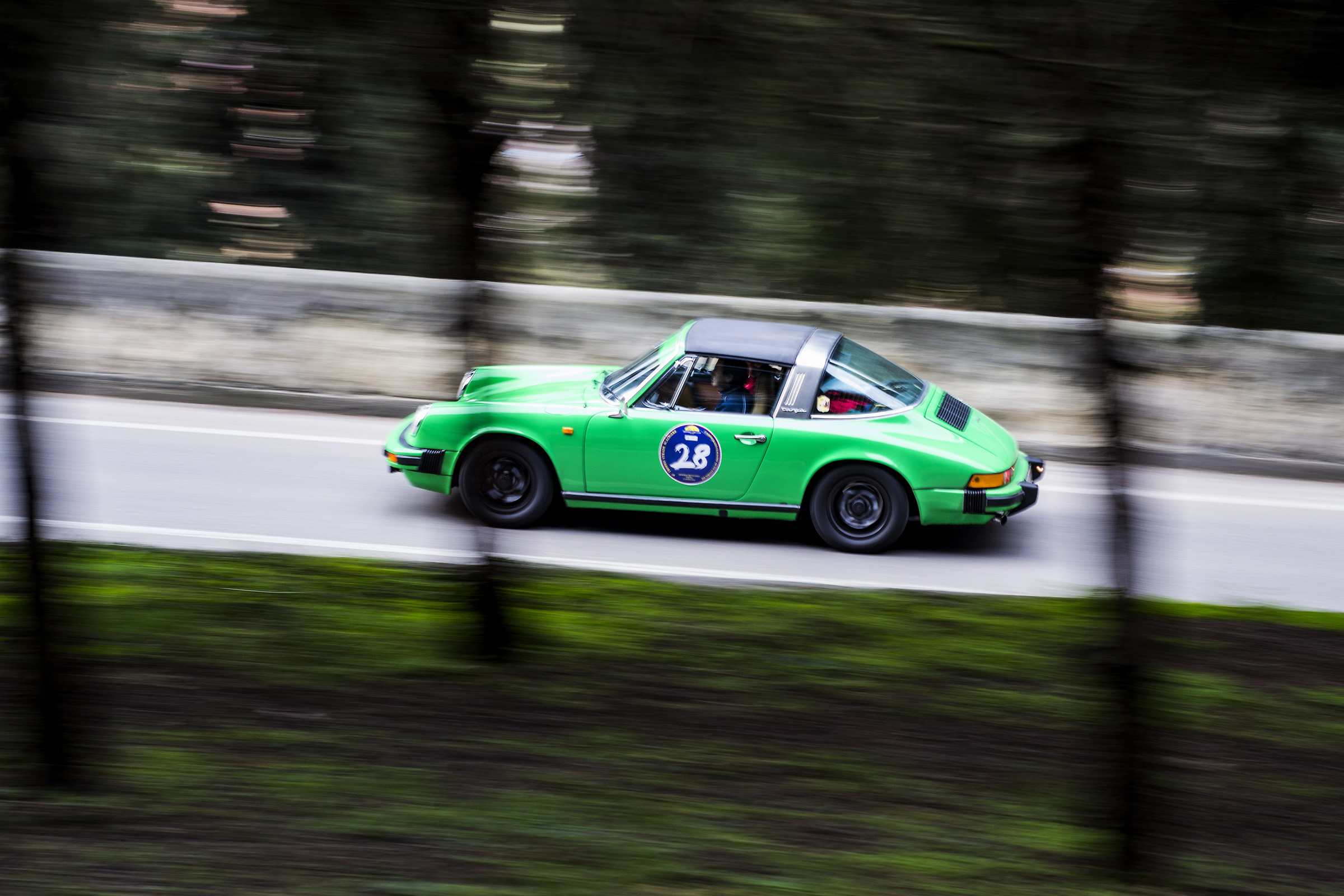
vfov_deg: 18.2
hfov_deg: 27.0
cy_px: 448
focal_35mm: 75
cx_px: 672
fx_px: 2800
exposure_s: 1/25
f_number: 6.3
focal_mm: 50
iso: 100
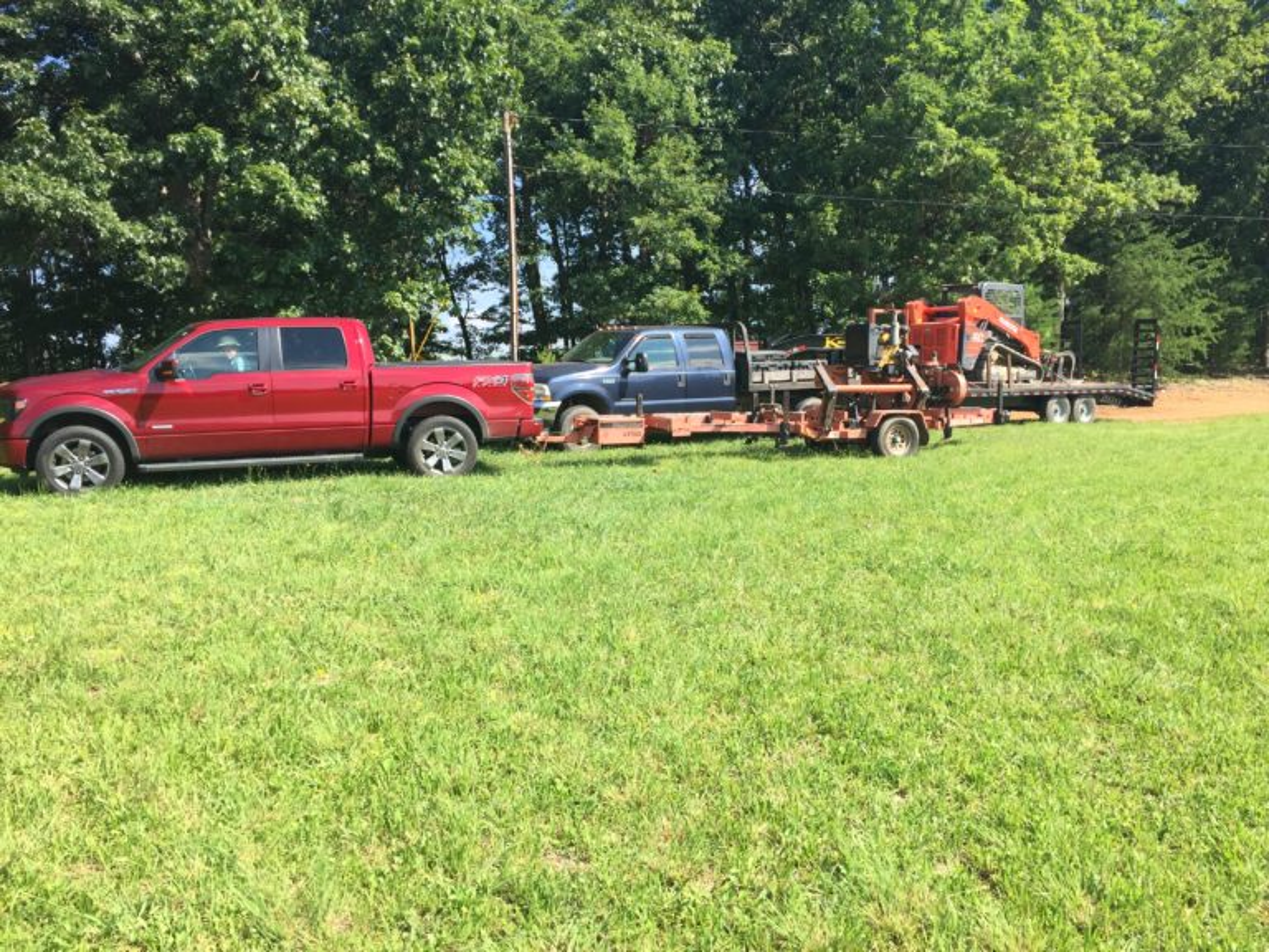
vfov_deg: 48.2
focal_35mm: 29
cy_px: 476
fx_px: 1063
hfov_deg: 61.7
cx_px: 634
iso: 32
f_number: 2.2
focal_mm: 4.15
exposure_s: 1/746
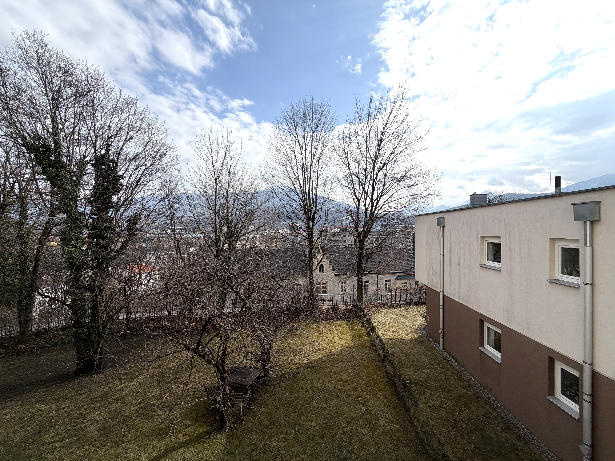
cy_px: 230
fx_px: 249
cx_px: 308
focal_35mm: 14
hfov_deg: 102.1
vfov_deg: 85.7
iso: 20
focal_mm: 2.22
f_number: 2.2
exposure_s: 1/1145
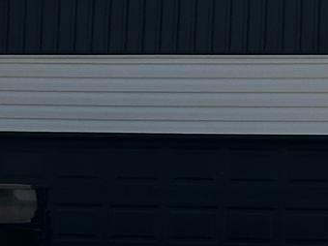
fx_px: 2747
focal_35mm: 290
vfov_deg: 5.1
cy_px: 139
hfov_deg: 6.5
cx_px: 758
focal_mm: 6.86
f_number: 1.78
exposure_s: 1/4367
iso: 64
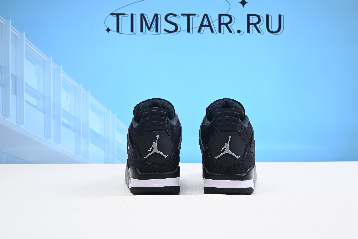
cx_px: 179
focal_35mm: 37
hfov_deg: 51.9
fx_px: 368
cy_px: 120
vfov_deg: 36.0
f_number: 16
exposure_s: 1/2
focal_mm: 37
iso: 100
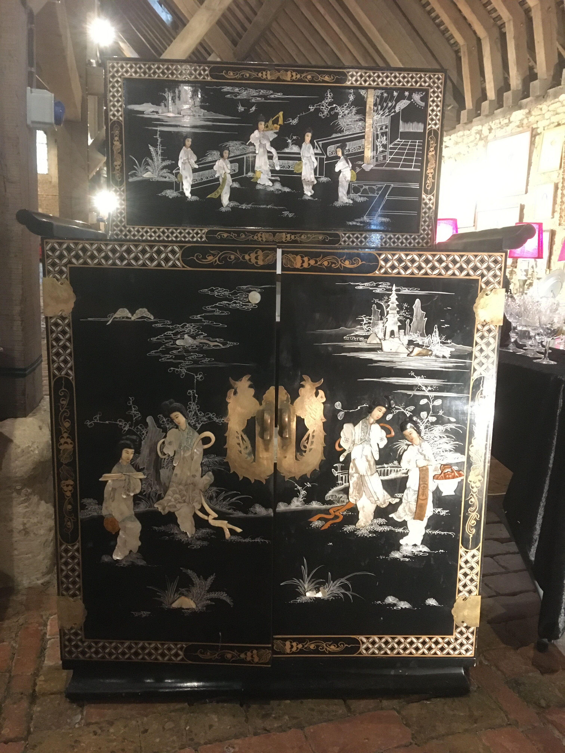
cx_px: 282
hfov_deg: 48.2
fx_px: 631
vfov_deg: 61.7
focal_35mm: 29
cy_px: 376
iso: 320
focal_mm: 4.15
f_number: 2.2
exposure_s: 1/17
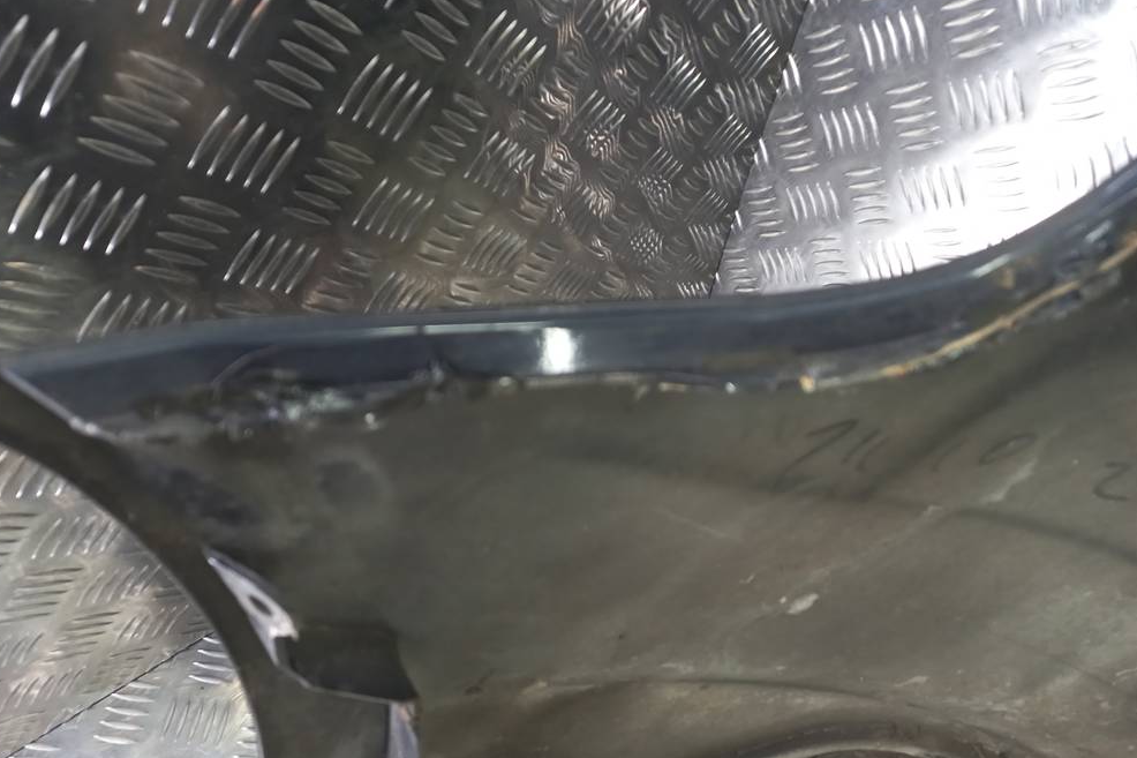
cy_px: 400
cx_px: 555
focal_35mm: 27
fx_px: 853
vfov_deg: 47.9
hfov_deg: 67.4
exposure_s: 1/50
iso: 100
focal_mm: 4.6
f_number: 1.8
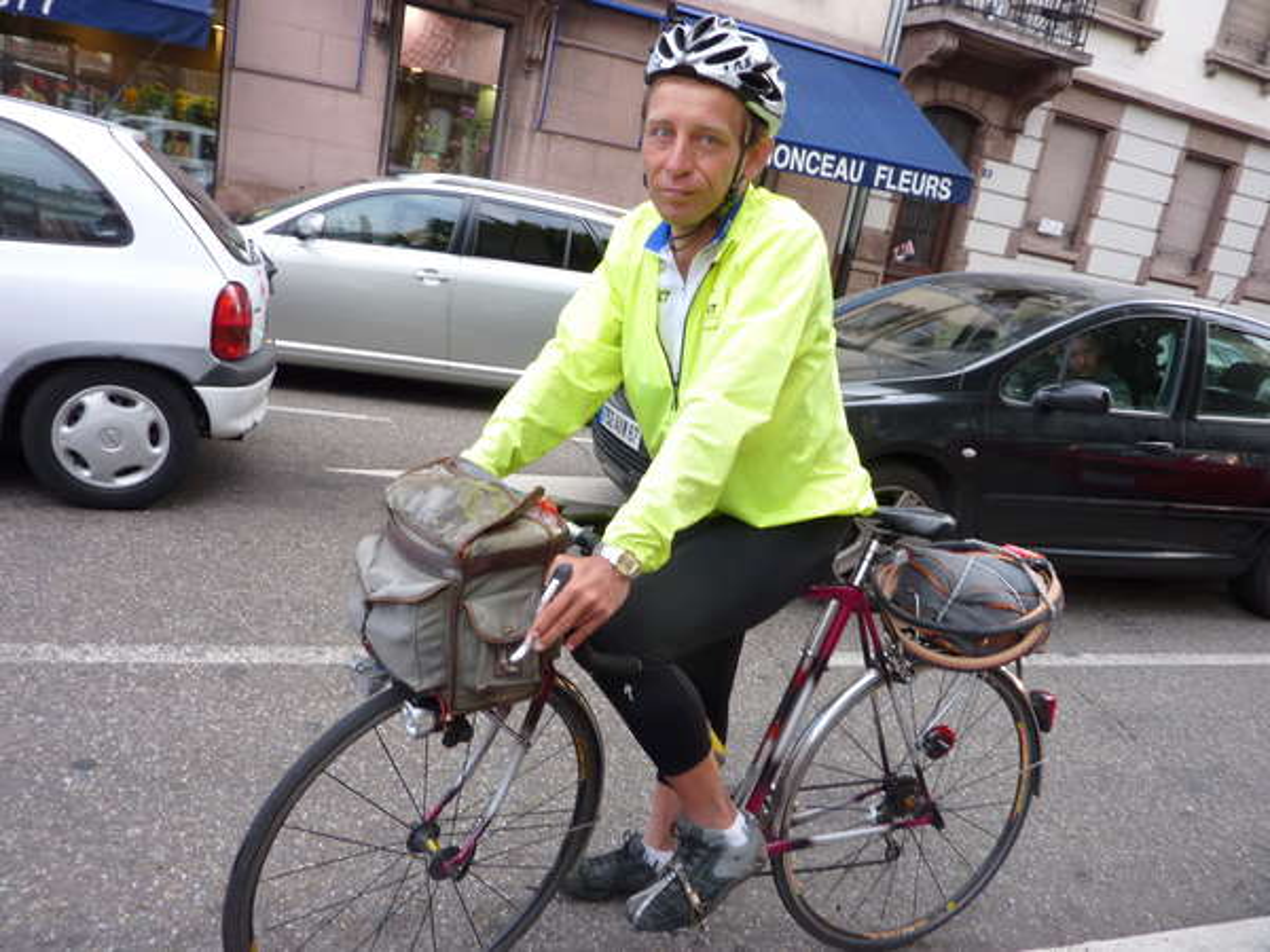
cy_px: 476
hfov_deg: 69.4
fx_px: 917
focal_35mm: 25
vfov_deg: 54.9
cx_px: 635
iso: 80
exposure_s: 1/40
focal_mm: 4.1
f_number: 3.3
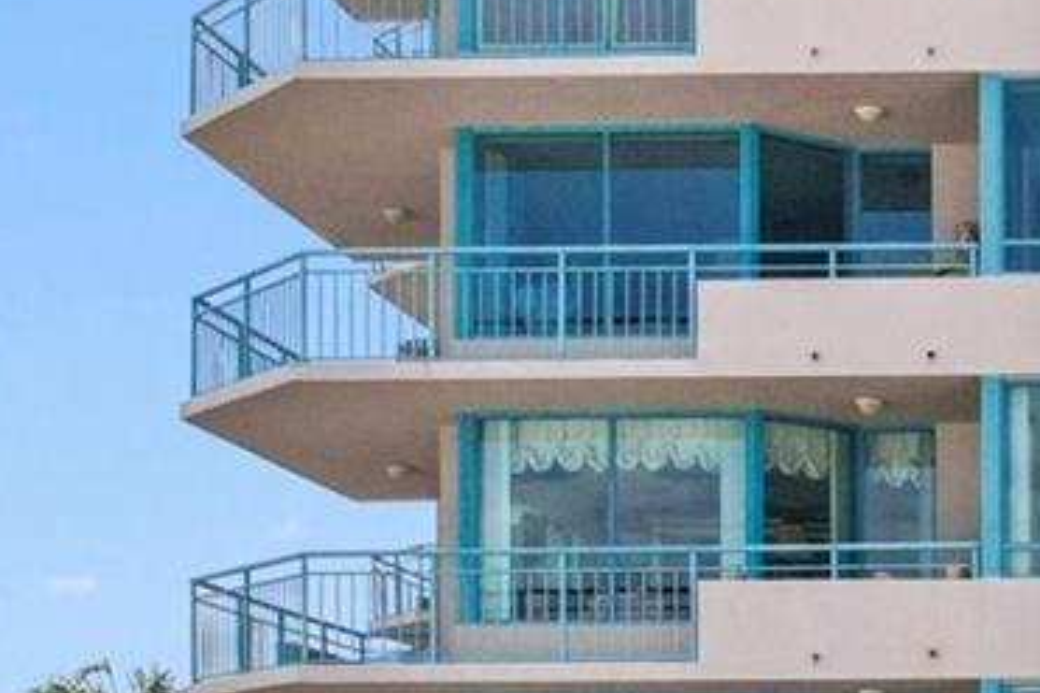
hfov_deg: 19.7
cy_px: 912
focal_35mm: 95
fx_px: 2743
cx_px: 1357
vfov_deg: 13.8
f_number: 2.8
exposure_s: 1/1600
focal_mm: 8.4
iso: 400
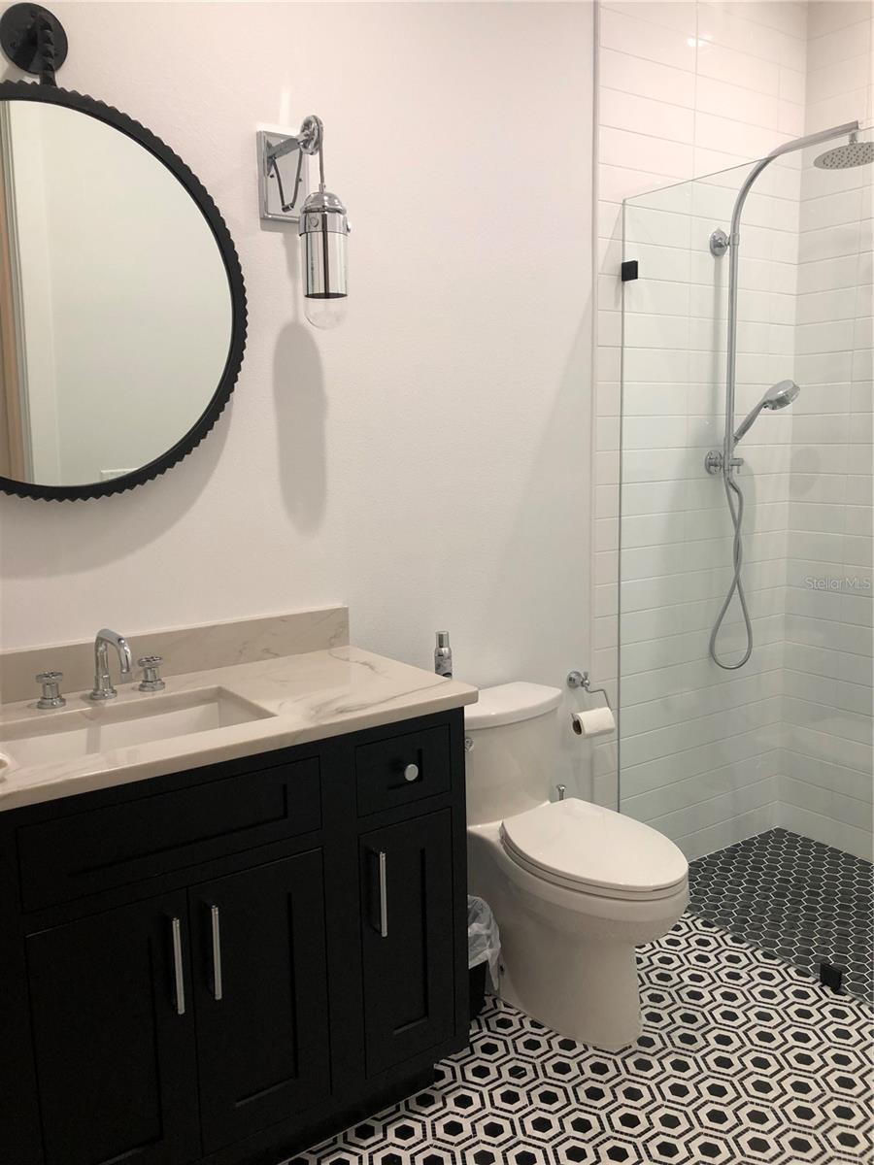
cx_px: 437
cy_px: 582
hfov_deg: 49.7
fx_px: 943
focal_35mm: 28
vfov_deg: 63.4
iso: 40
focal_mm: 4
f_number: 1.8
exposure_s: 1/24
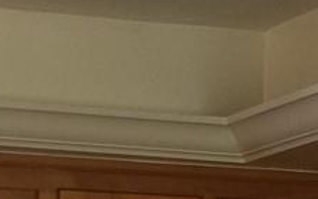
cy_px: 477
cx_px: 160
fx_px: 1888
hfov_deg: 9.6
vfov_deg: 5.8
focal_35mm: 218
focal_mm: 4.15
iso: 32
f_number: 2.2
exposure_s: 1/30
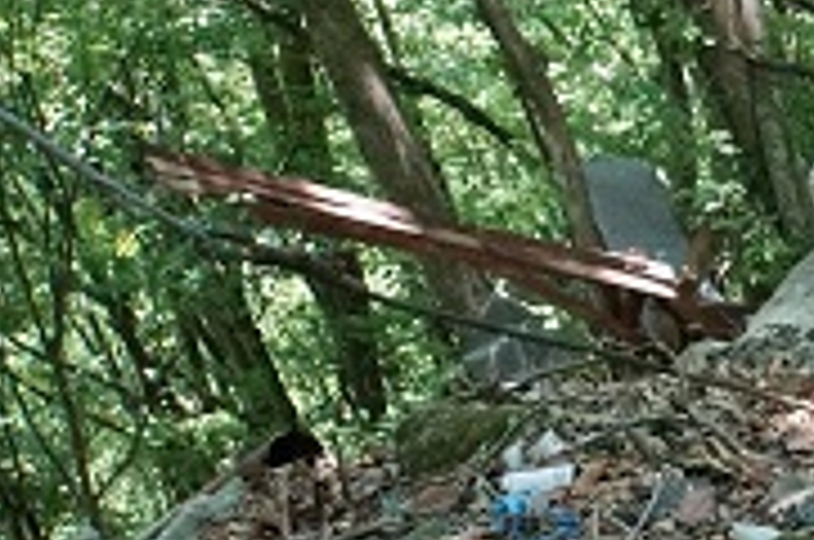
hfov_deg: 15.7
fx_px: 2811
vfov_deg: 11.0
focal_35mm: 125
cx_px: 1043
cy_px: 284
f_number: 8
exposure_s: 1/1000
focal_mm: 31.3
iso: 12800
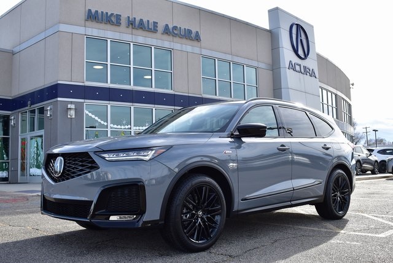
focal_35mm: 36
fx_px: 393
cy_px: 132
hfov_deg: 53.1
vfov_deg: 36.9
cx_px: 196
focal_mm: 24
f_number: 7.1
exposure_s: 1/200
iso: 100
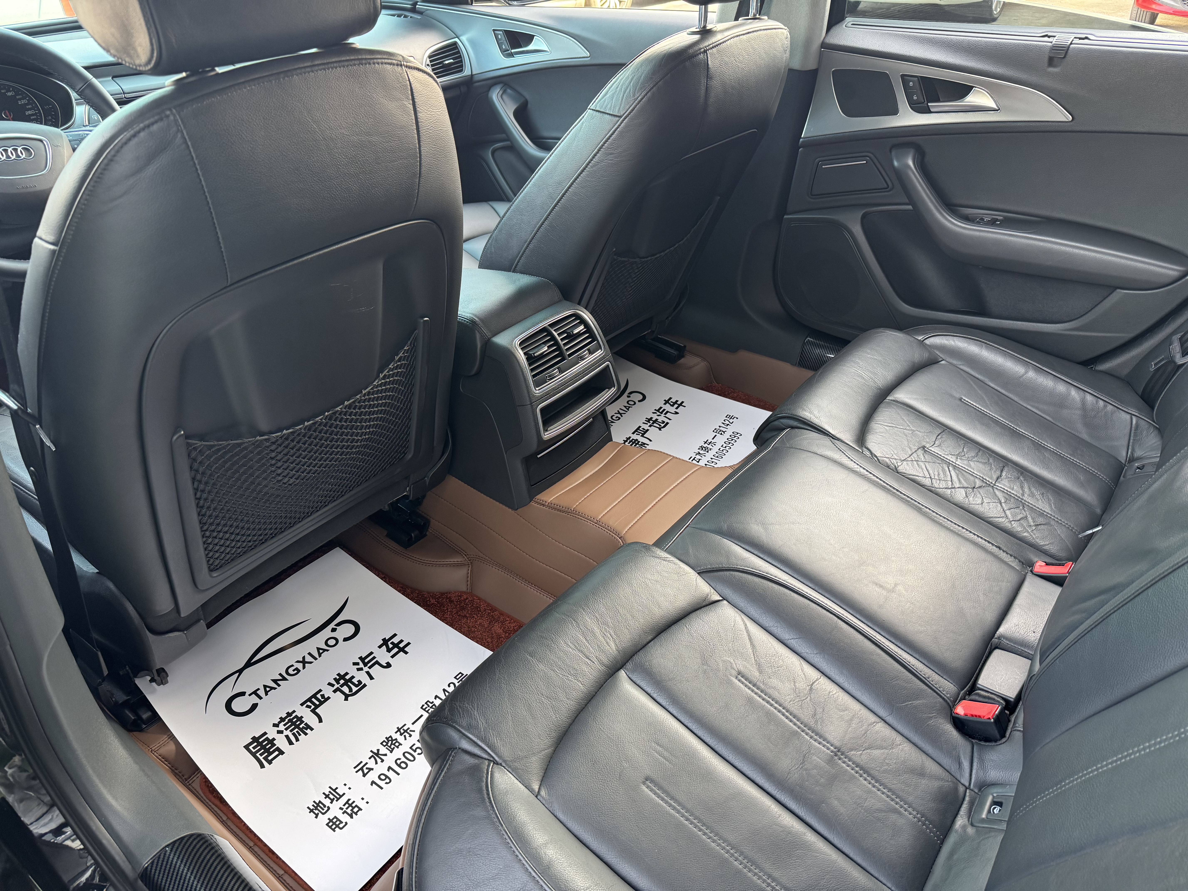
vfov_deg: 56.8
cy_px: 446
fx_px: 824
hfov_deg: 71.6
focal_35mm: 24
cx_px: 594
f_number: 1.78
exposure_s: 1/121
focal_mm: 6.76
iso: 200
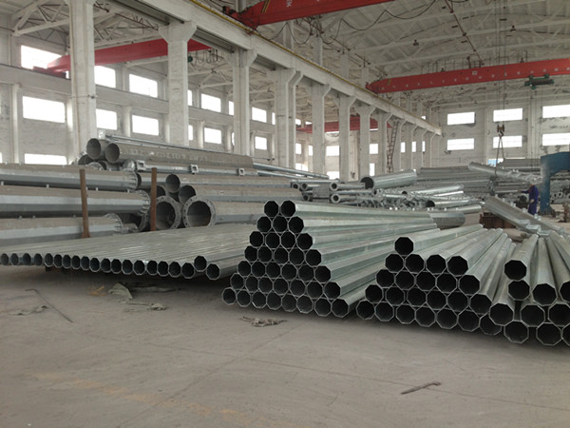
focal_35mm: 33
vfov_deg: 42.9
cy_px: 214
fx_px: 543
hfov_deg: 55.4
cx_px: 285
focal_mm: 4.13
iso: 50
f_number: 2.4
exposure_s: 1/24
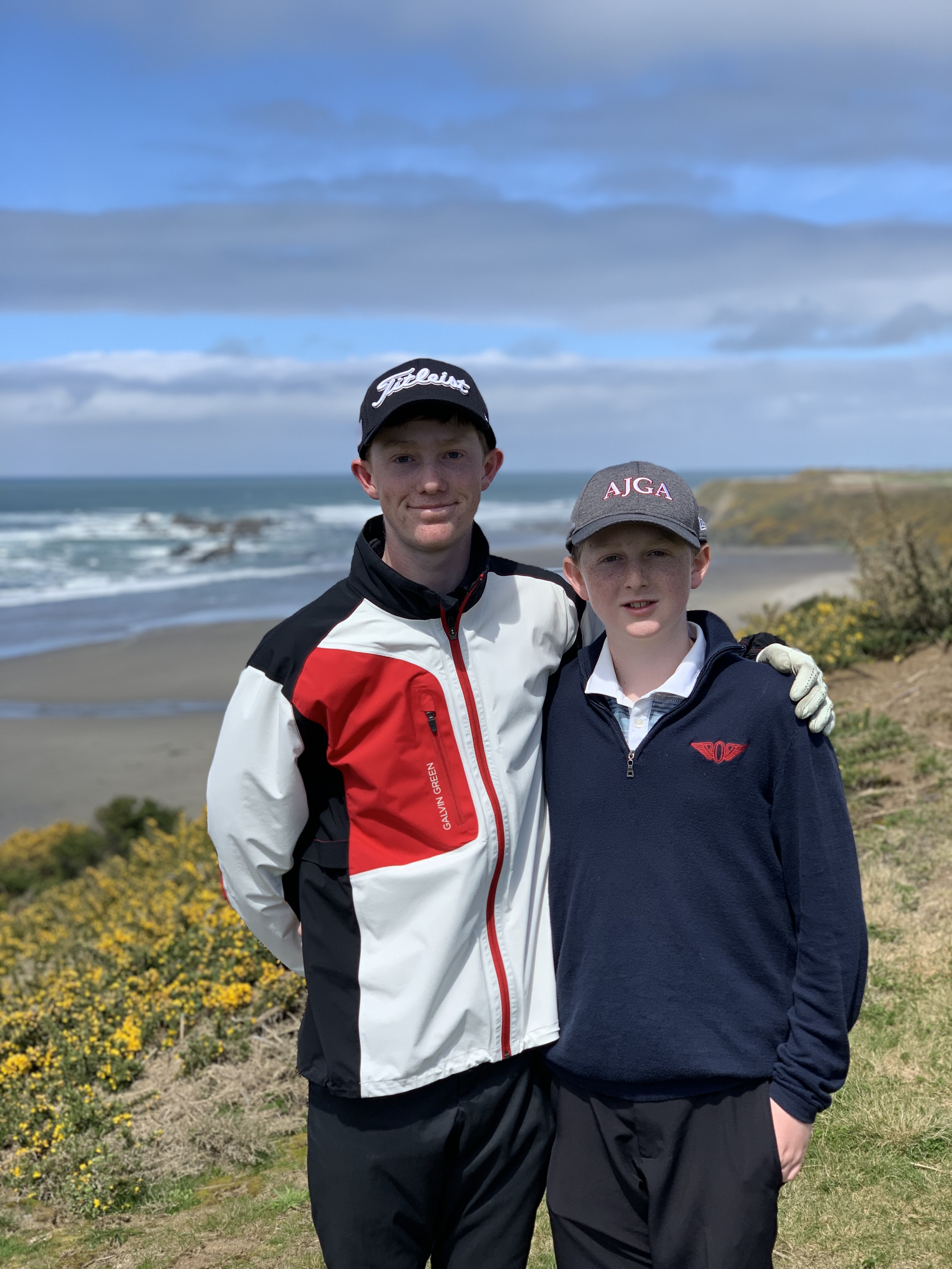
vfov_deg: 36.8
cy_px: 634
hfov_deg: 28.0
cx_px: 476
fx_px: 1907
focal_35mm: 52
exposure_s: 1/1199
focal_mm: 6
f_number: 2.4
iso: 16
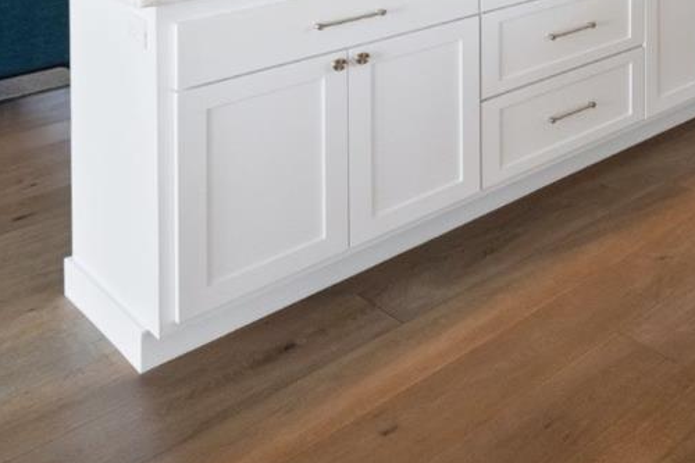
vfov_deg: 24.2
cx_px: 906
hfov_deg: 32.5
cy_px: -209
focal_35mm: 45
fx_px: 868
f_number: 8
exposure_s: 1/100
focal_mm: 15
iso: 640
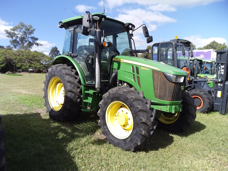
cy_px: 86
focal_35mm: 28
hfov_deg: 63.4
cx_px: 114
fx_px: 184
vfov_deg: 49.8
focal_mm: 2.91
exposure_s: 1/1264
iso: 40
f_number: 1.9
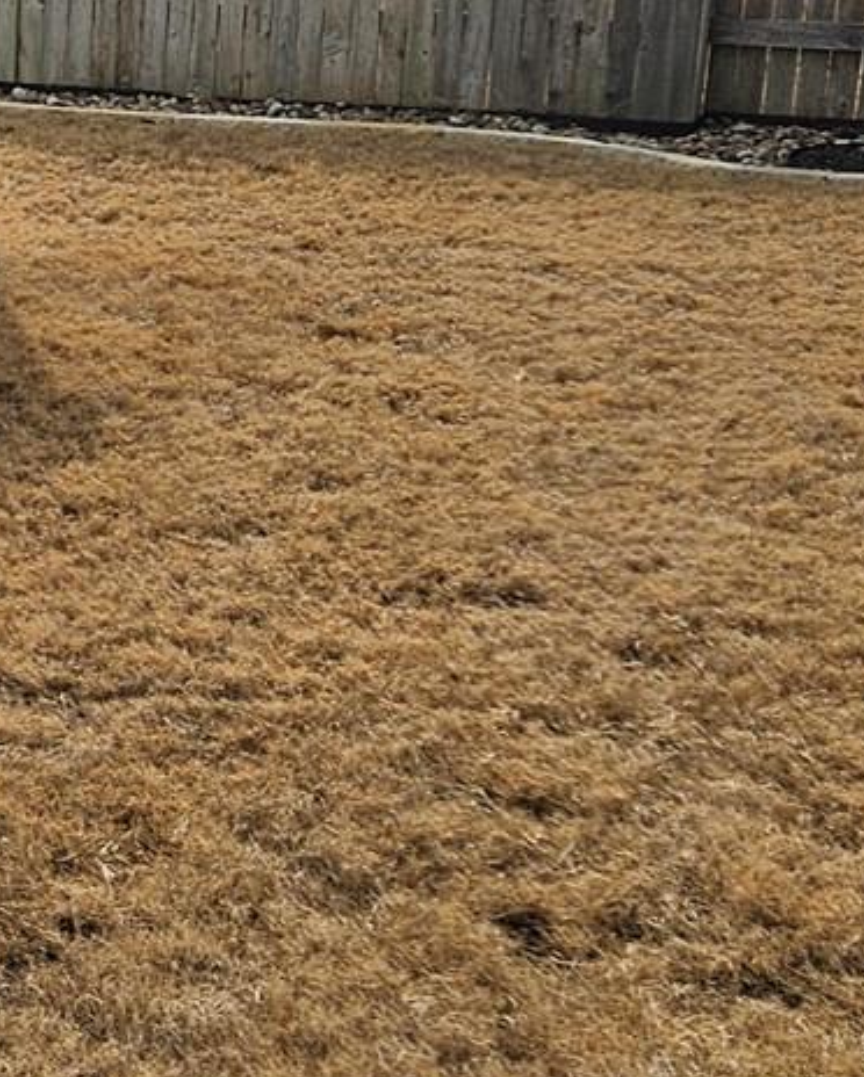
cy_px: 255
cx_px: -736
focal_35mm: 99
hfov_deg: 13.7
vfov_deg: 19.2
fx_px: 3160
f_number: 1.8
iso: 25
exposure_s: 1/3531
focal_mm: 5.4
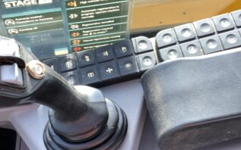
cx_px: 103
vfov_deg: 20.9
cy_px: 97
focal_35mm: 62
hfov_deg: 32.9
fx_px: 407
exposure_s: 1/112
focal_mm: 3
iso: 25
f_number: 1.8
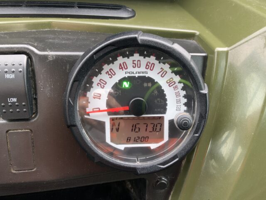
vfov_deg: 48.2
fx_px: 223
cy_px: 100
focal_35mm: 29
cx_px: 133
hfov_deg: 61.7
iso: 80
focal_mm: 3
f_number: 1.8
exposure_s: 1/60
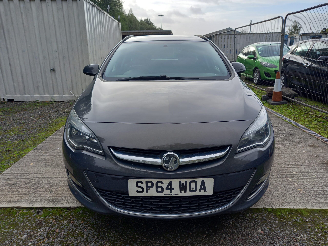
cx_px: 164
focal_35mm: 25
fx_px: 237
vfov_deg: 54.9
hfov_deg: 69.4
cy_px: 123
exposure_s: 1/129
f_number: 2
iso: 25
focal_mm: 4.6
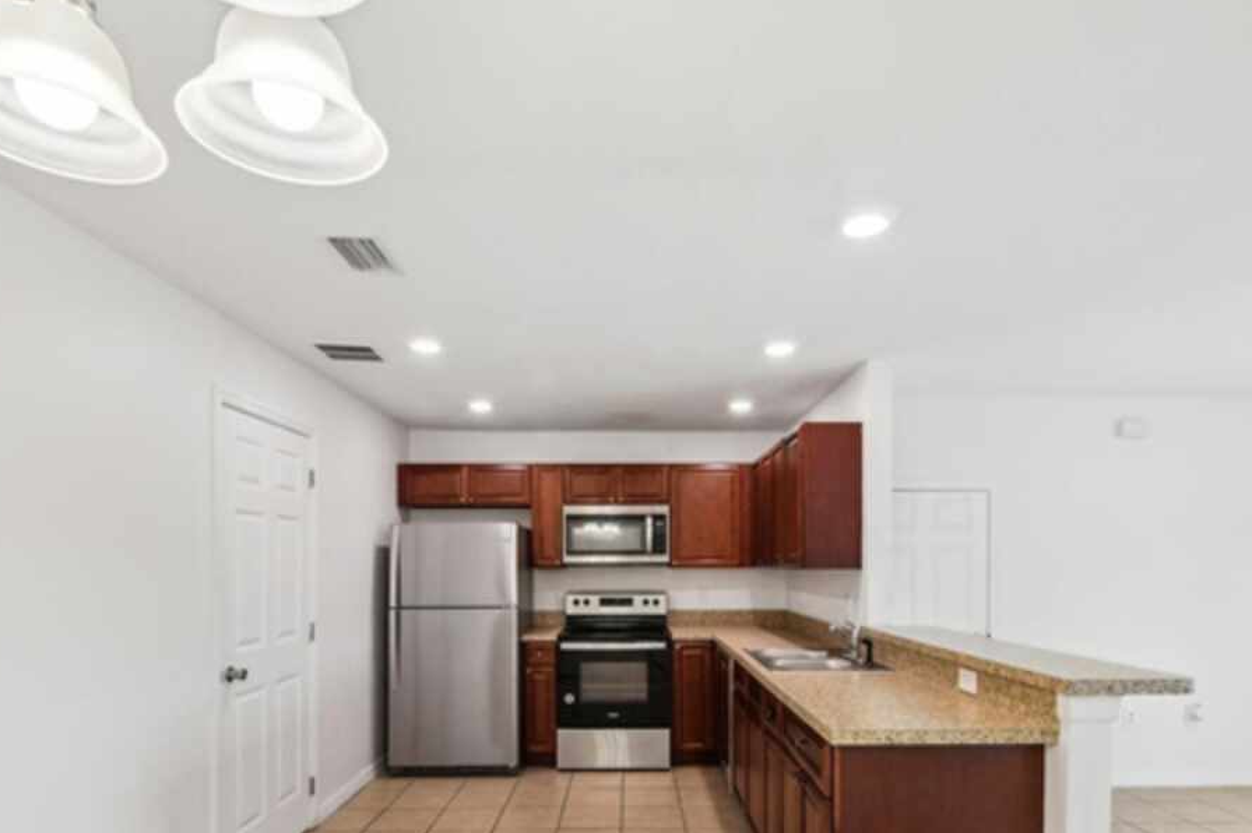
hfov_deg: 84.0
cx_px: 627
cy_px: 584
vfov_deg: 59.7
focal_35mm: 20
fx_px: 695
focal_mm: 14
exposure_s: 1/13
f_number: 8
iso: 400
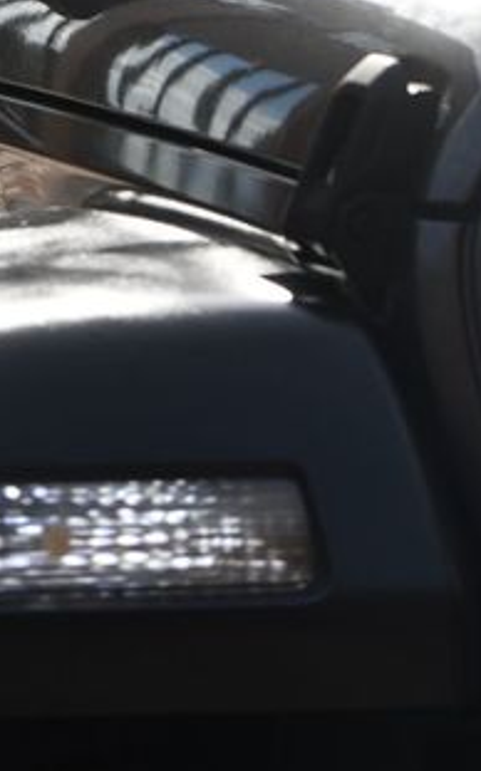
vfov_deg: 5.1
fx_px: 8590
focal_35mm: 409
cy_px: 340
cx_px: 466
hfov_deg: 3.2
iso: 100
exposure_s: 1/250
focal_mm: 130
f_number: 8
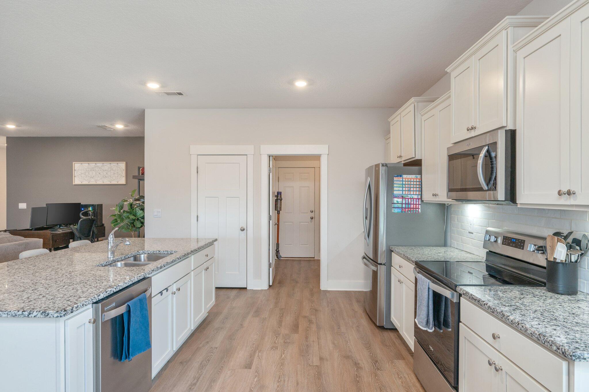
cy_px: 196
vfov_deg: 60.6
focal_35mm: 20
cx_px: 294
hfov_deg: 82.6
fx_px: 335
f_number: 9
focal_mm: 20.5
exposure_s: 1/8
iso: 500
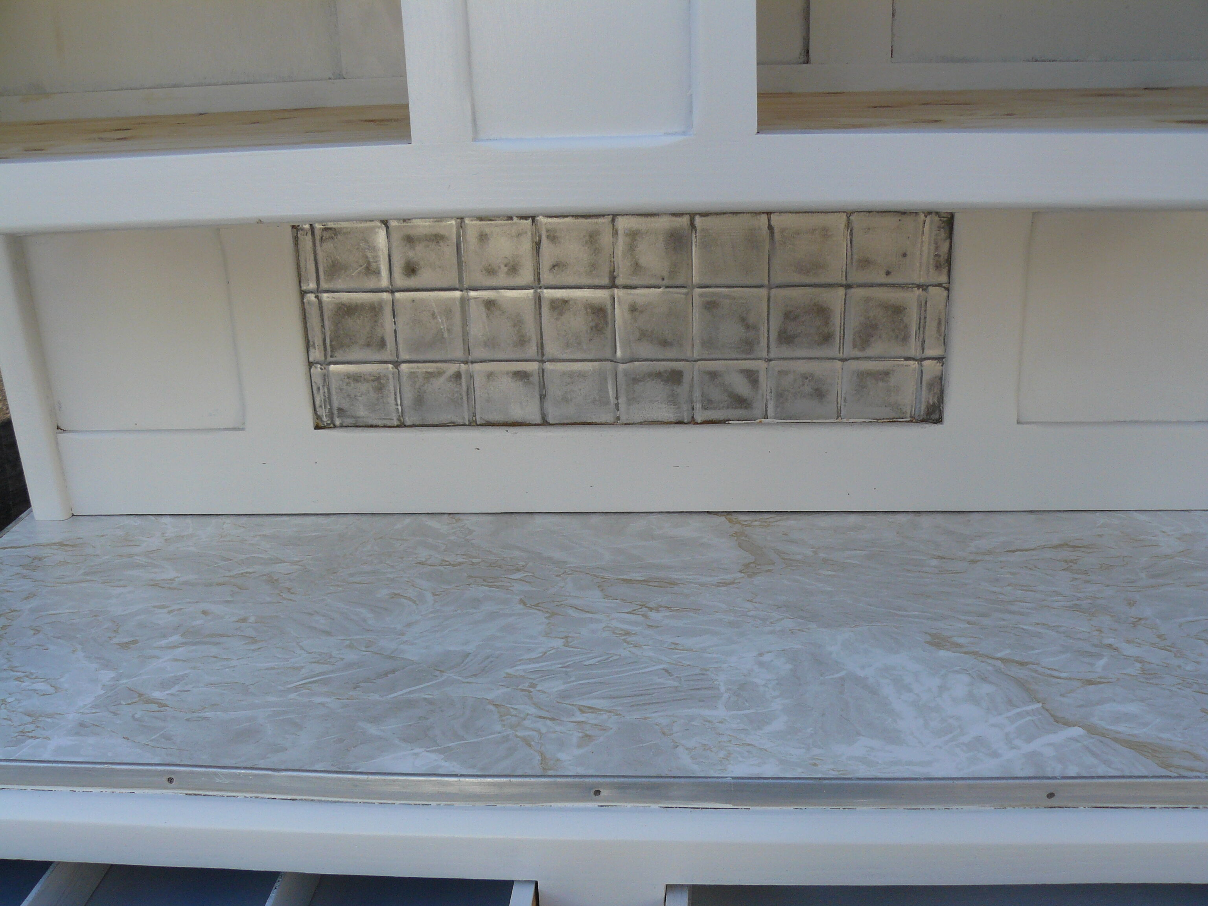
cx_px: 604
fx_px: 1256
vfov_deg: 39.7
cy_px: 453
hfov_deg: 51.4
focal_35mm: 36
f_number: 4
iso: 100
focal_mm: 6
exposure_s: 1/250
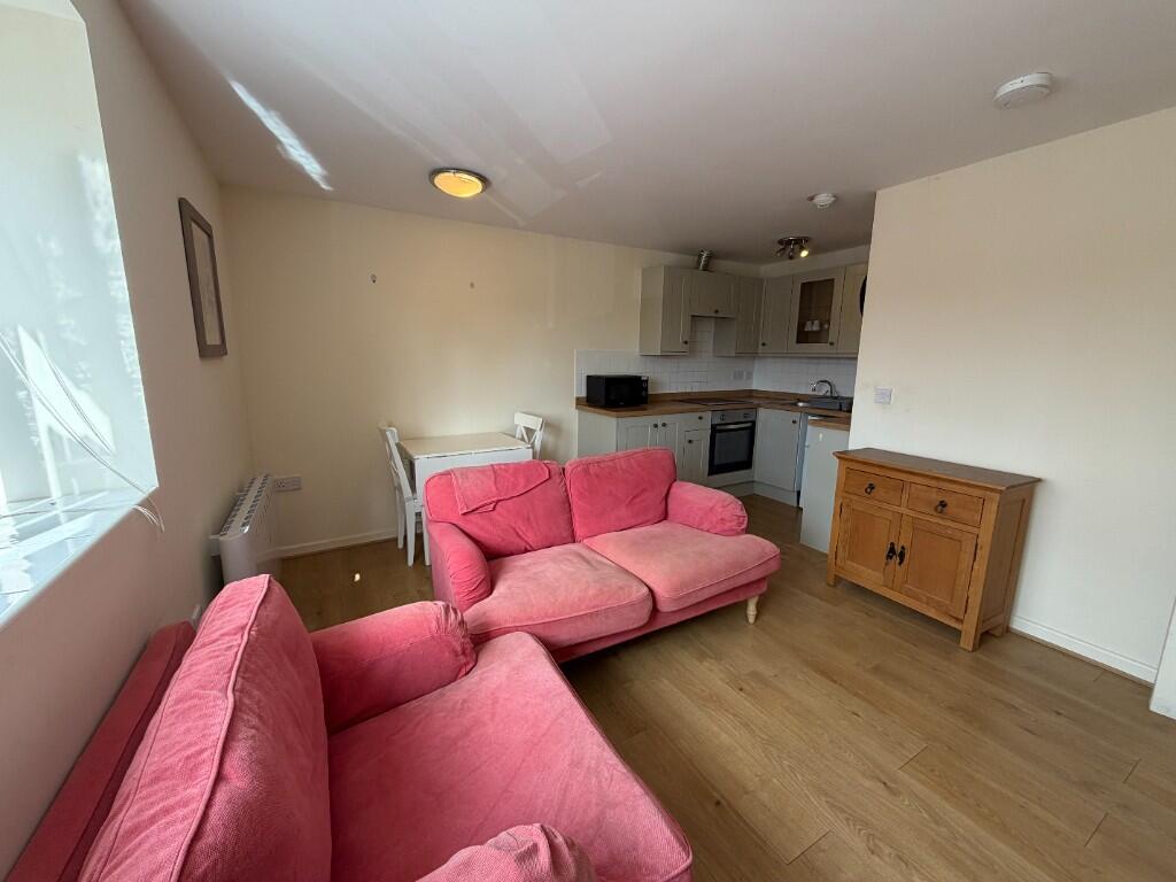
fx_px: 476
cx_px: 588
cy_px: 441
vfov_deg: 85.7
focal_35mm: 14
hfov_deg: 102.1
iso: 125
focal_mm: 2.22
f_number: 2.2
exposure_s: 1/121
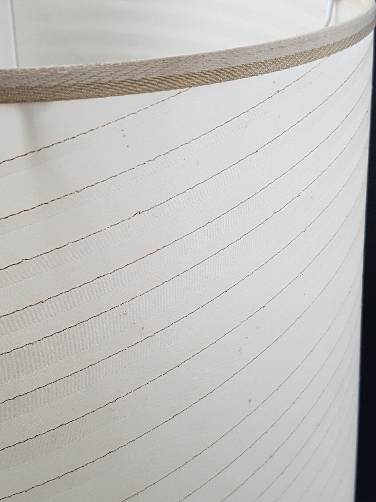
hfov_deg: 53.1
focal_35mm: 26
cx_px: 188
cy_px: 251
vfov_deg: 67.3
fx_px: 377
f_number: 1.7
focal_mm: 4.2
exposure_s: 1/50
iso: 125
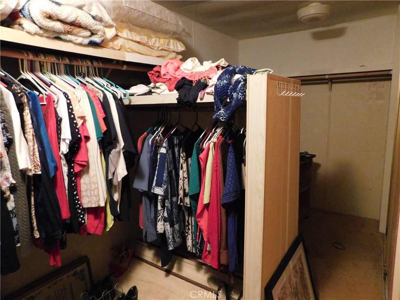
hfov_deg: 73.9
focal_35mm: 23
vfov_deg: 58.9
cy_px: 150
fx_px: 266
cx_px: 200
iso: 800
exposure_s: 1/6
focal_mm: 4
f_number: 3
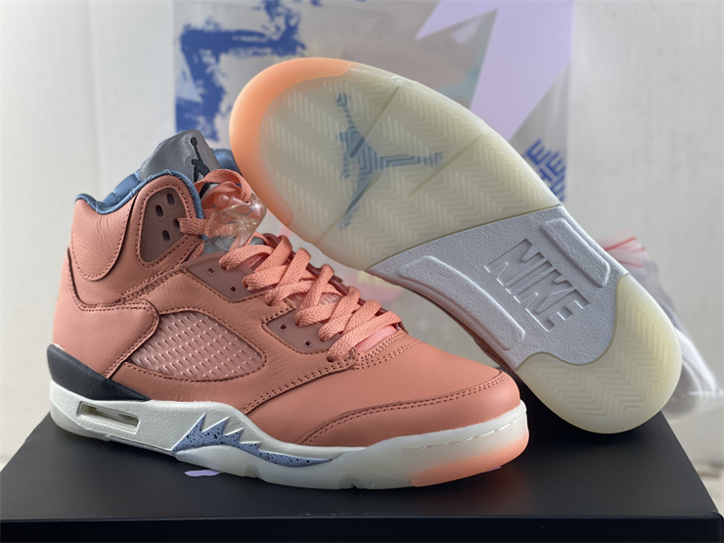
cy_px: 272
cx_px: 362
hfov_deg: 30.3
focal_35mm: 64
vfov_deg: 22.9
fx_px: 1339
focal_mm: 7.5
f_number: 2.2
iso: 125
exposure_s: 1/100
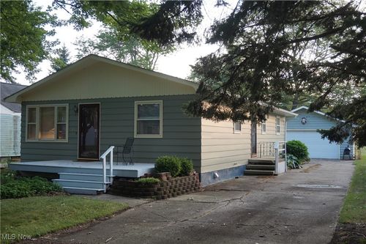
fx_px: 396
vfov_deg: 34.2
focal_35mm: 39
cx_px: 183
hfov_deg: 49.6
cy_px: 122
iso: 125
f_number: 4.5
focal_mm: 26
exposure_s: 1/60
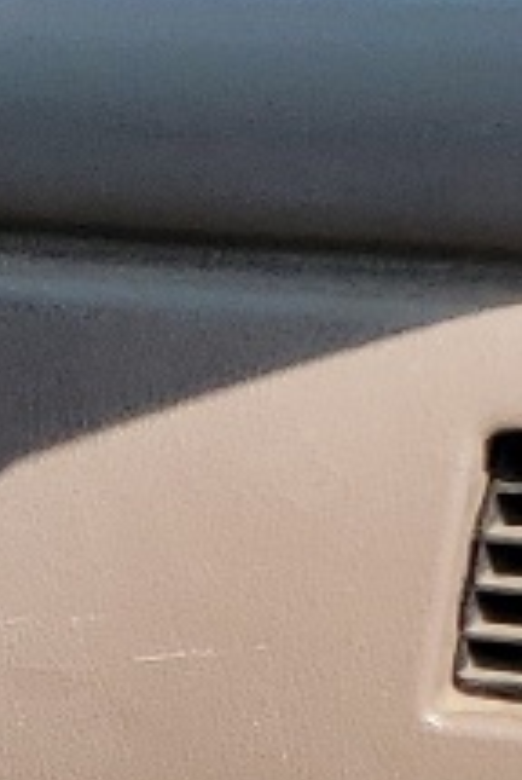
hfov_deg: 5.6
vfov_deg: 9.3
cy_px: 1807
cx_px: -1784
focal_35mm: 201
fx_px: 4357
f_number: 1.5
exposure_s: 1/1111
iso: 50
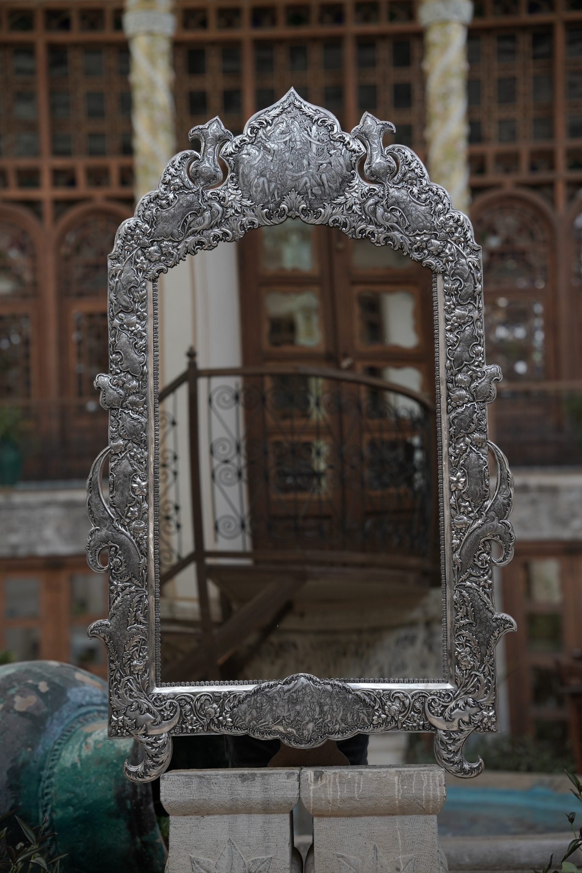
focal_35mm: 85
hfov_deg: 16.1
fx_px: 2060
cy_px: 436
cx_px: 291
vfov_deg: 23.9
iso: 250
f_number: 3.2
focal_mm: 85
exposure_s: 1/250
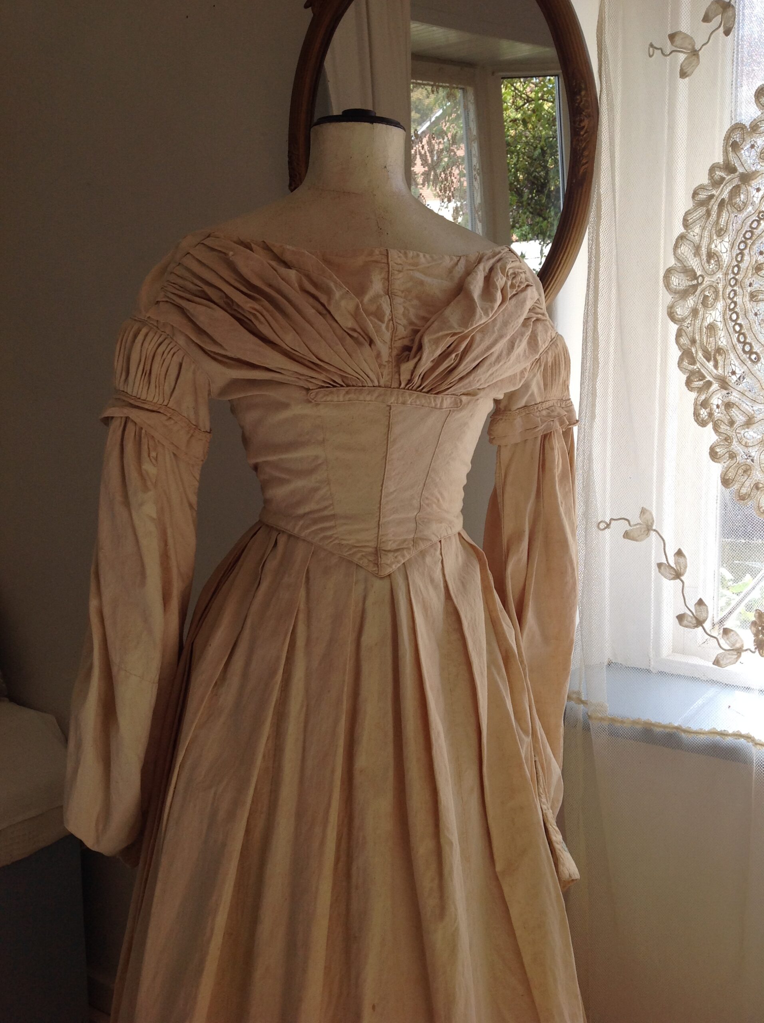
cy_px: 512
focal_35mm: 35
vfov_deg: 52.7
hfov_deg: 40.6
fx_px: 1033
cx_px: 382
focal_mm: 4.28
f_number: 2.4
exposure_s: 1/291
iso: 50
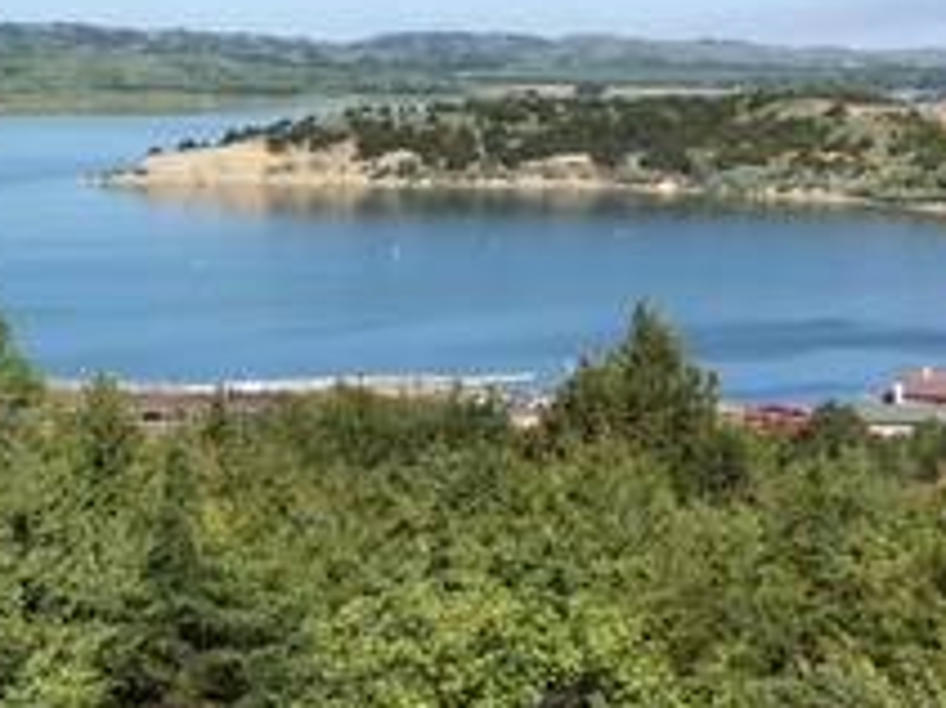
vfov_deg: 16.8
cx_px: 4
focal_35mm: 88
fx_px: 2404
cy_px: 367
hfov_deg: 21.5
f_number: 2.2
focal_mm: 4.15
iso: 25
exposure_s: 1/1876
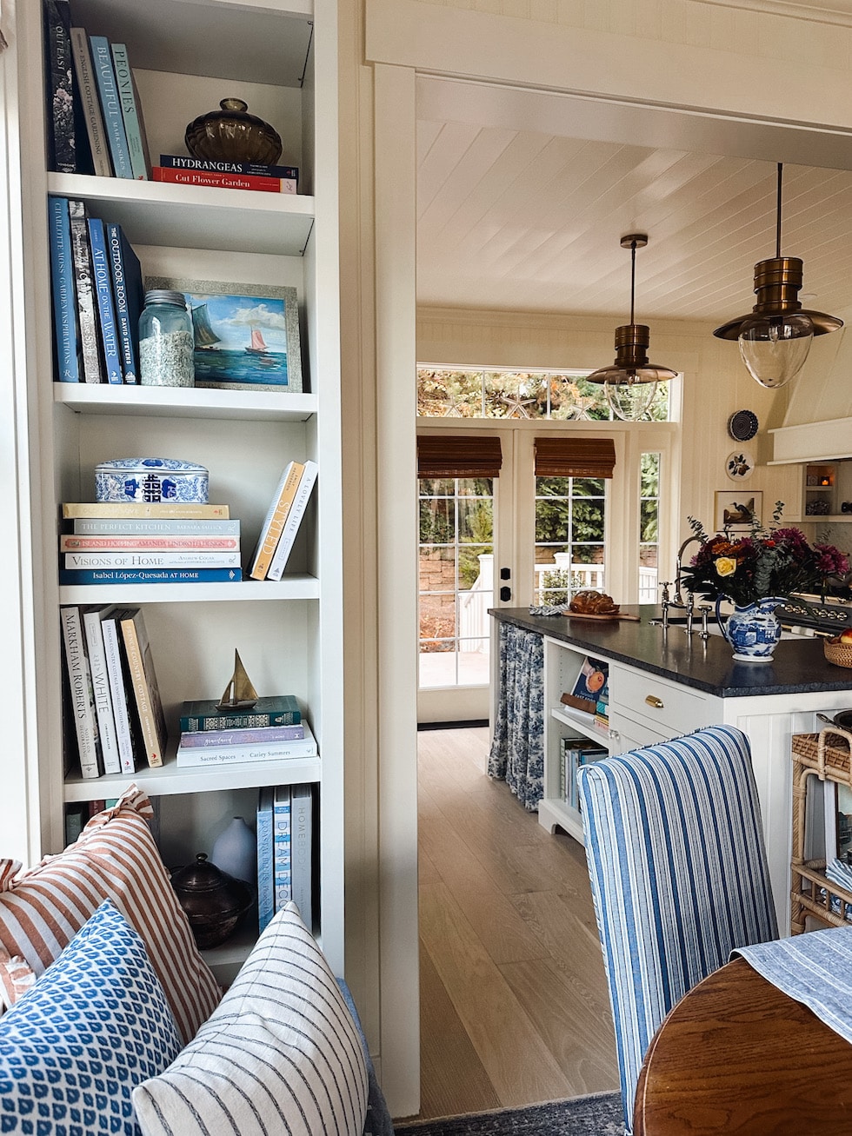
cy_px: 568
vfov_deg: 71.6
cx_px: 426
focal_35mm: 24
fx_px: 788
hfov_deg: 56.8
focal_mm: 6.86
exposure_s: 1/75
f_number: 1.8
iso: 250
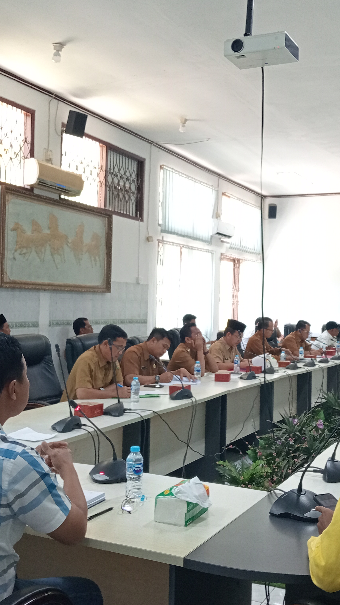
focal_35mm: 41
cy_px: 303
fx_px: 657
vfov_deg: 49.4
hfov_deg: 29.0
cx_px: 198
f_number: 1.8
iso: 445
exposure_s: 1/33.3
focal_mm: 3.98
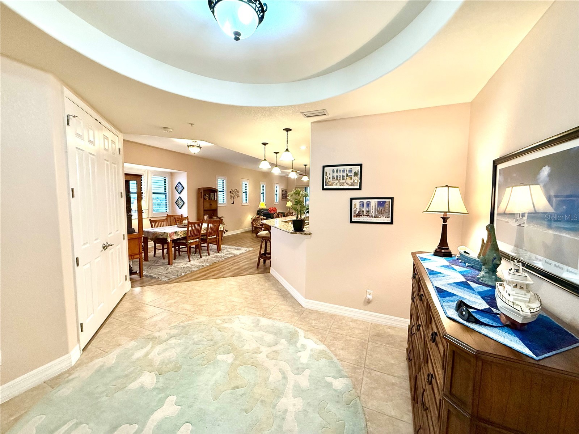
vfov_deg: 85.7
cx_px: 290
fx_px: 234
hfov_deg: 102.1
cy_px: 217
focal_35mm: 14
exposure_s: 1/120
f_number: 2.2
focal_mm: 2.22
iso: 500
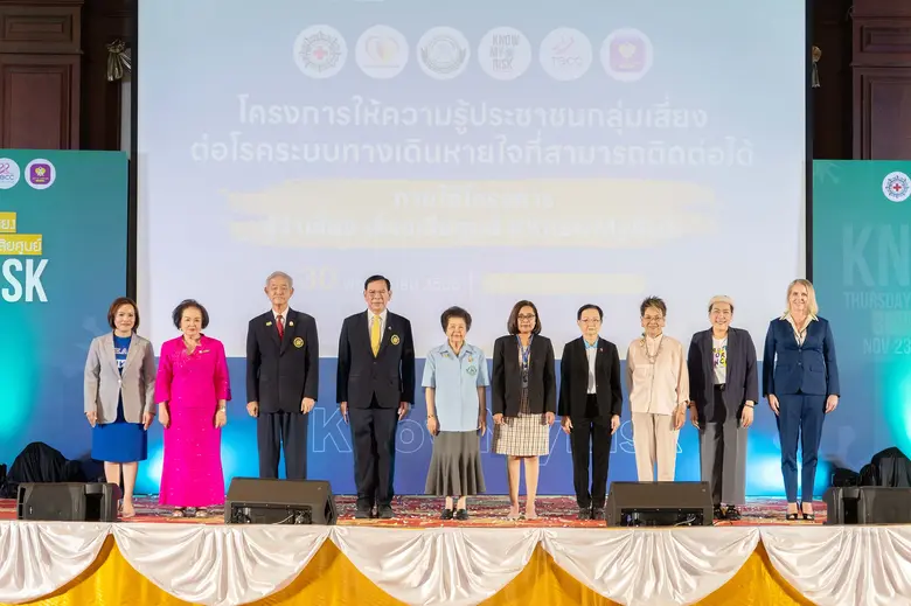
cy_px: 303
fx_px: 1340
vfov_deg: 25.5
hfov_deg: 37.5
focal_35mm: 53
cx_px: 456
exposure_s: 1/125
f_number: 5.6
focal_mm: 53
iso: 2000
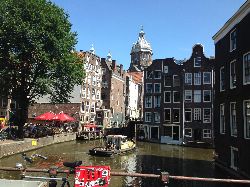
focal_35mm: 33
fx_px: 238
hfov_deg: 55.4
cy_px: 94
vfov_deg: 42.9
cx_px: 125
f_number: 2.4
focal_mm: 4.12
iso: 50
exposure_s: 1/834
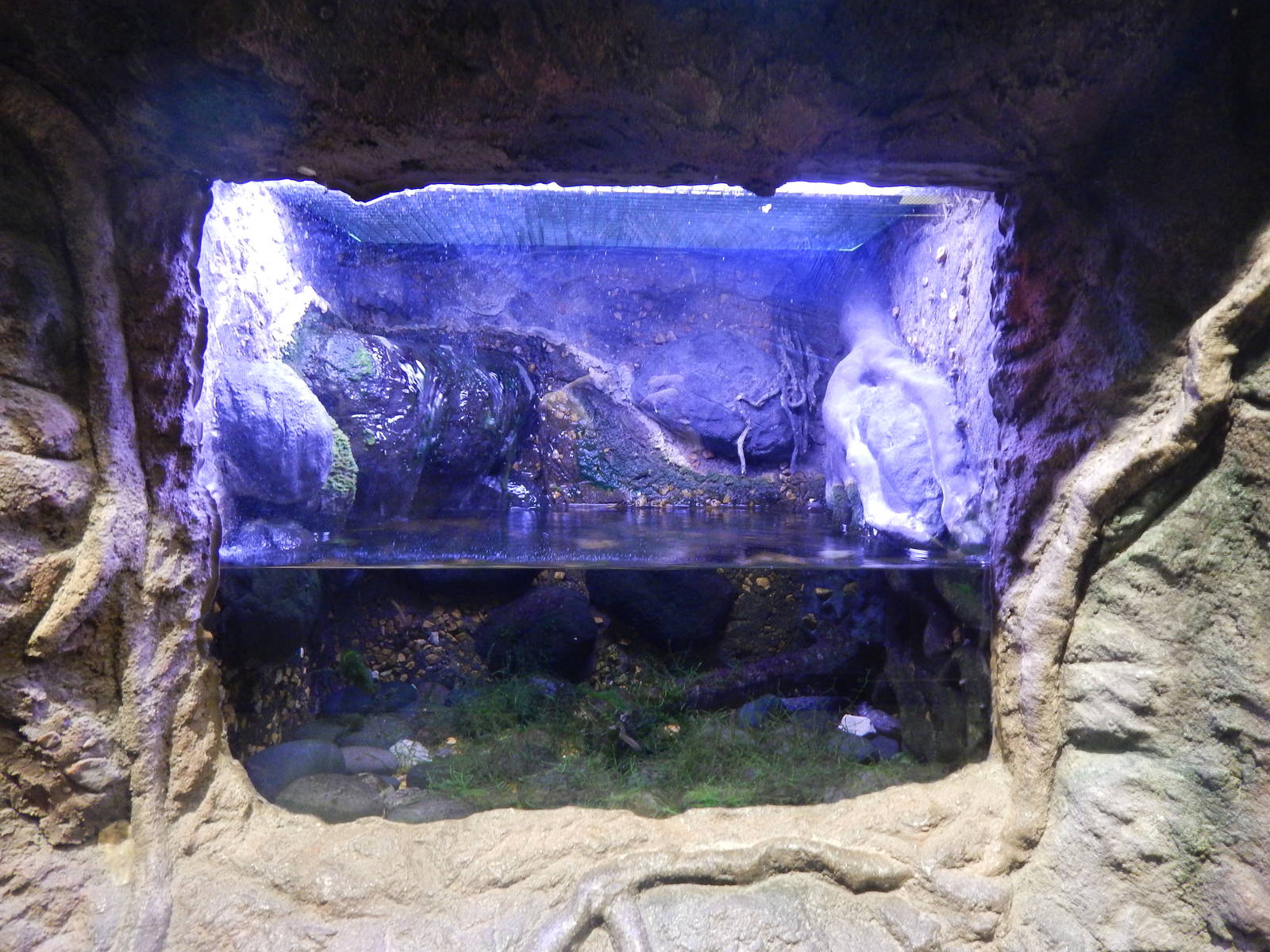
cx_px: 635
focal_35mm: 23
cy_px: 476
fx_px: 844
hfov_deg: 73.9
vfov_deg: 58.9
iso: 560
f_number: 3
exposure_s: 1/8
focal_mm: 4
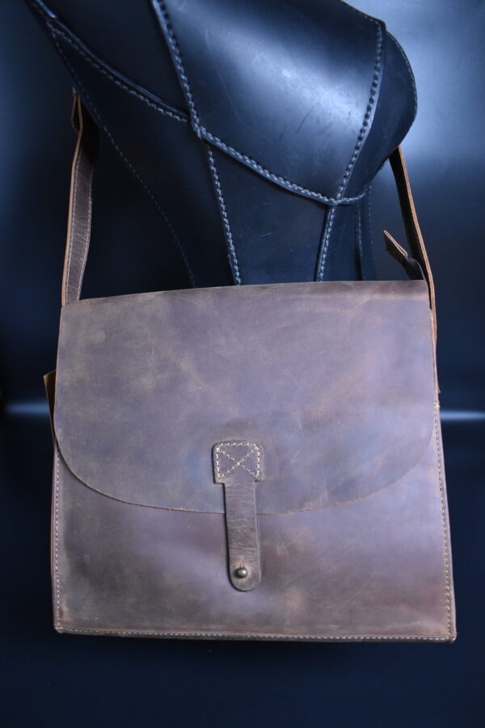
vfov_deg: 67.4
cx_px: 242
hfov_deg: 47.9
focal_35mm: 27
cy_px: 364
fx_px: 546
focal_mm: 18
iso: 2000
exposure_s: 1/60
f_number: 3.5
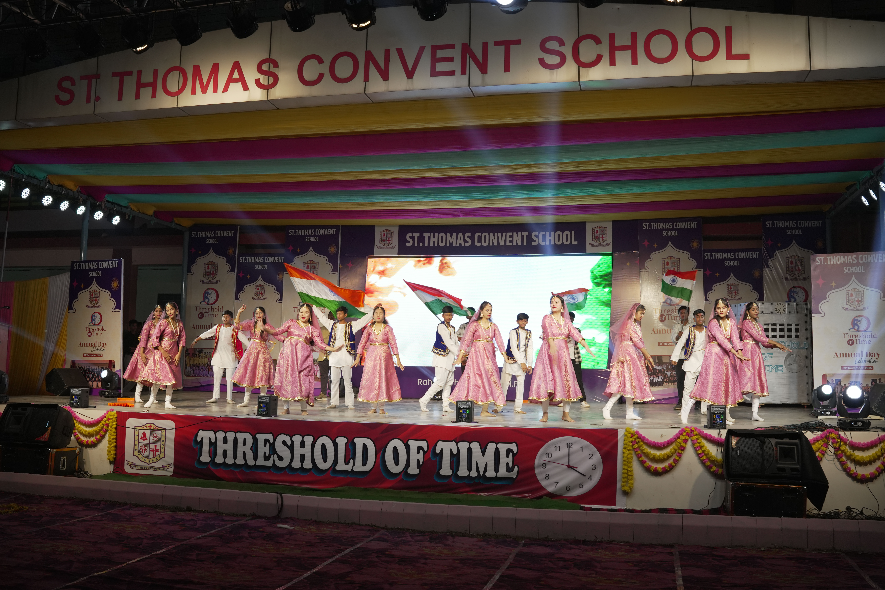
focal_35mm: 35
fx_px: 860
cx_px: 442
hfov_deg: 54.4
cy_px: 295
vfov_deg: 37.9
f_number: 7.1
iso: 1250
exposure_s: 1/160
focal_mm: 35
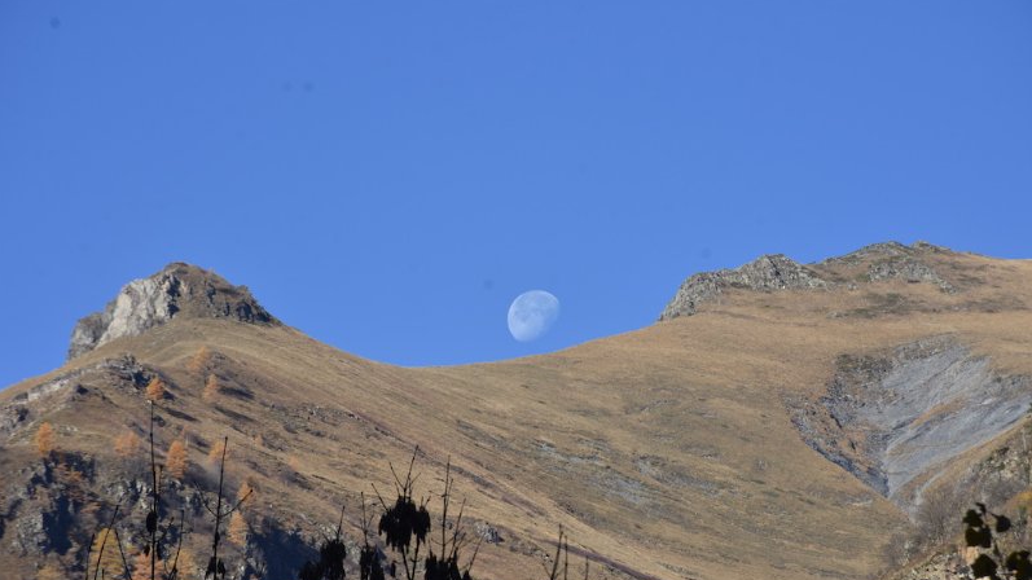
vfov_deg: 5.5
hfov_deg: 9.8
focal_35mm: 221
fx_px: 6047
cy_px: 340
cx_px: 515
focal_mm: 140
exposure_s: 1/125
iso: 100
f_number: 11
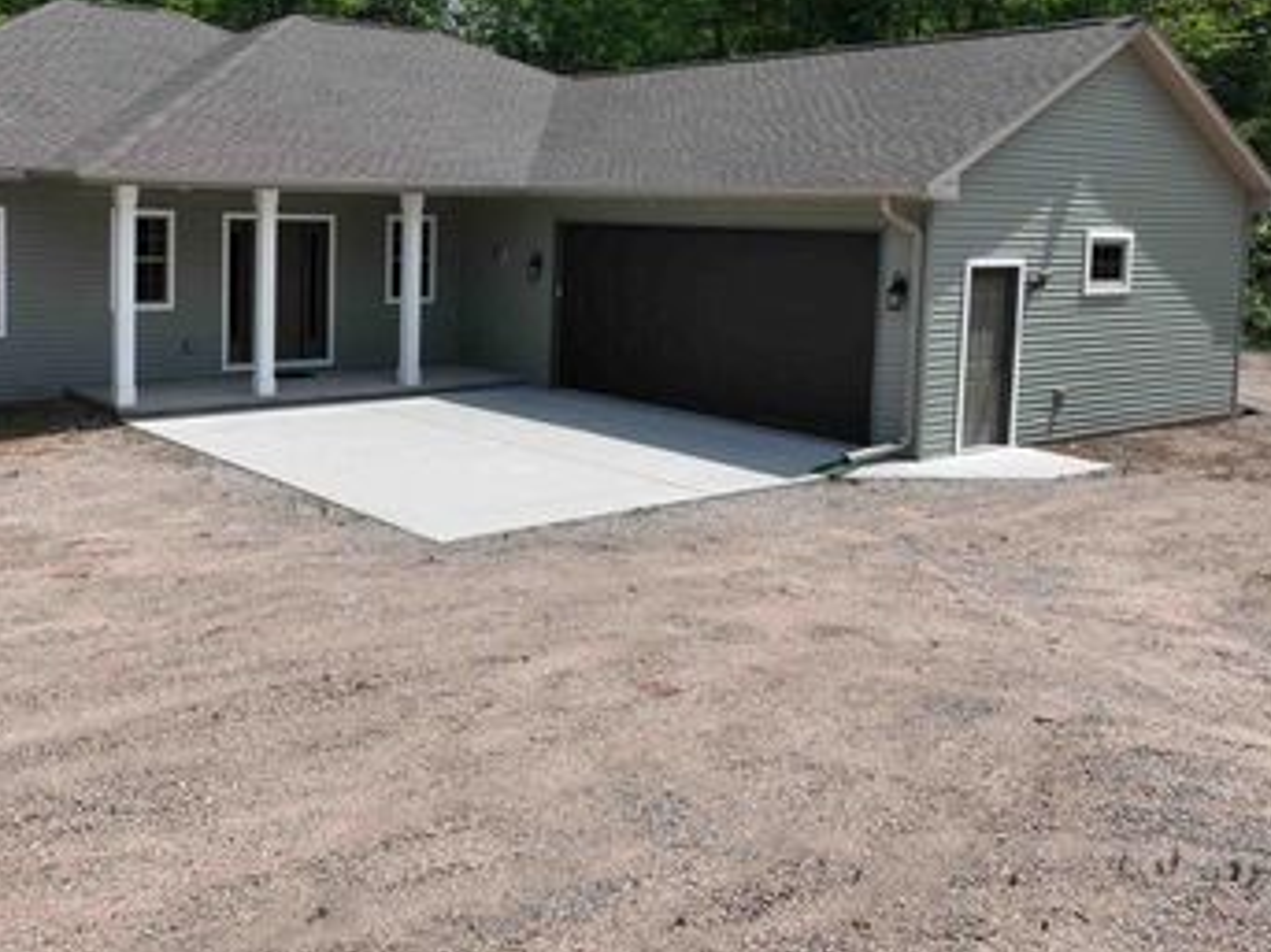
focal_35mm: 35
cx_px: 437
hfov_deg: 51.8
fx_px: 1285
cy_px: 309
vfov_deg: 40.1
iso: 100
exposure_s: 1/500
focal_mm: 12.29
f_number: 2.8
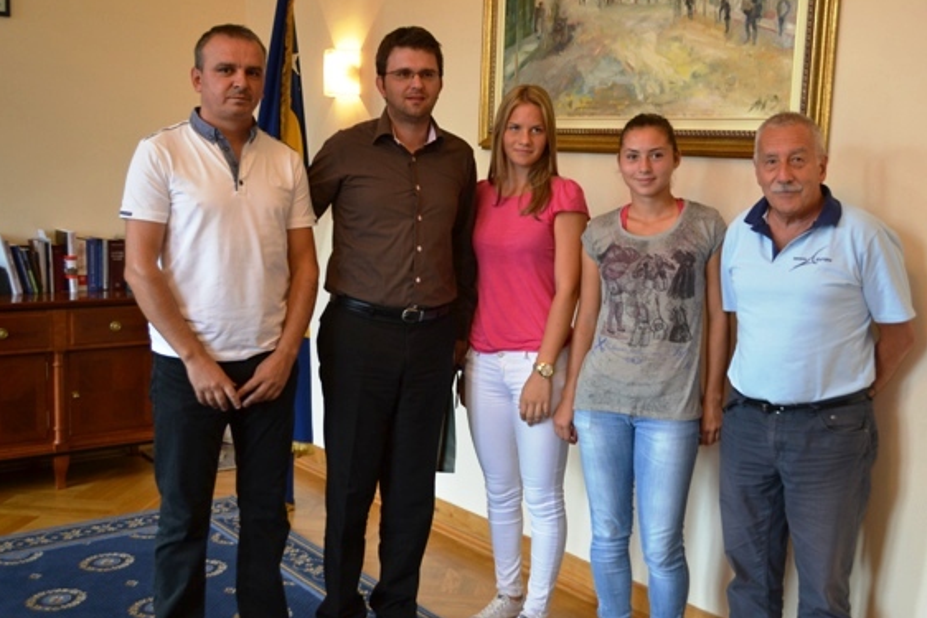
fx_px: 1056
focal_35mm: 41
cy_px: 311
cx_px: 505
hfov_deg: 47.3
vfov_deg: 32.6
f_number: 4
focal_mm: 24
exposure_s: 1/60
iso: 400
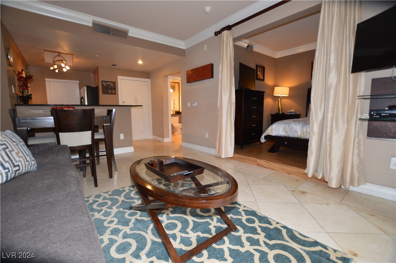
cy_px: 132
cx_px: 198
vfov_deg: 77.2
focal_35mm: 15
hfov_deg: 100.5
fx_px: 165
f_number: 3.5
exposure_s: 1/60
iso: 450
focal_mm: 10
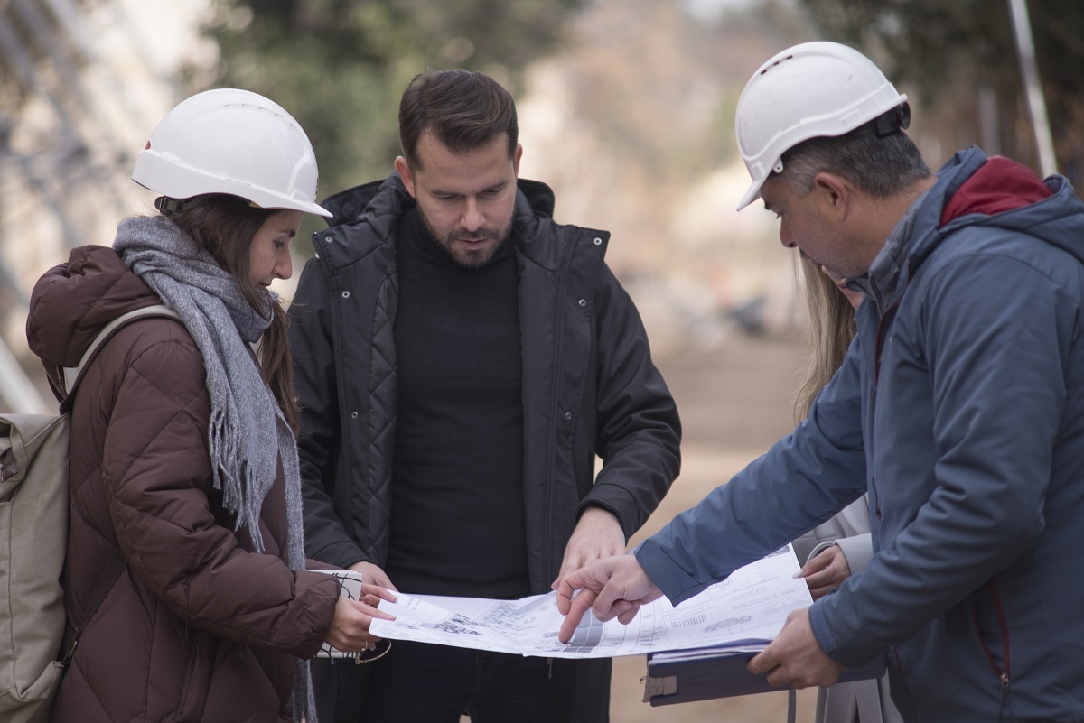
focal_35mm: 210
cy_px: 362
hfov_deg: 9.8
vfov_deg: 6.5
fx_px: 6325
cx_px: 542
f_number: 4.5
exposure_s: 1/640
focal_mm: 210
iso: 160
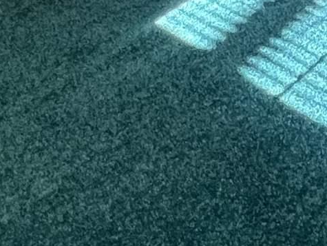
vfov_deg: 12.4
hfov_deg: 19.8
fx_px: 794
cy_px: -402
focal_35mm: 84
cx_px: 505
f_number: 1.8
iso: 320
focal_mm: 1.57
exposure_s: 1/60
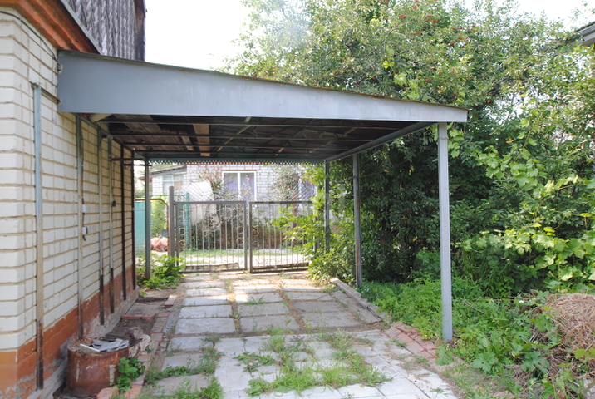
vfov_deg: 45.8
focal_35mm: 28
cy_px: 200
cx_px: 298
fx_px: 472
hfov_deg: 64.5
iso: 200
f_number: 5
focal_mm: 19
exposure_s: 1/100
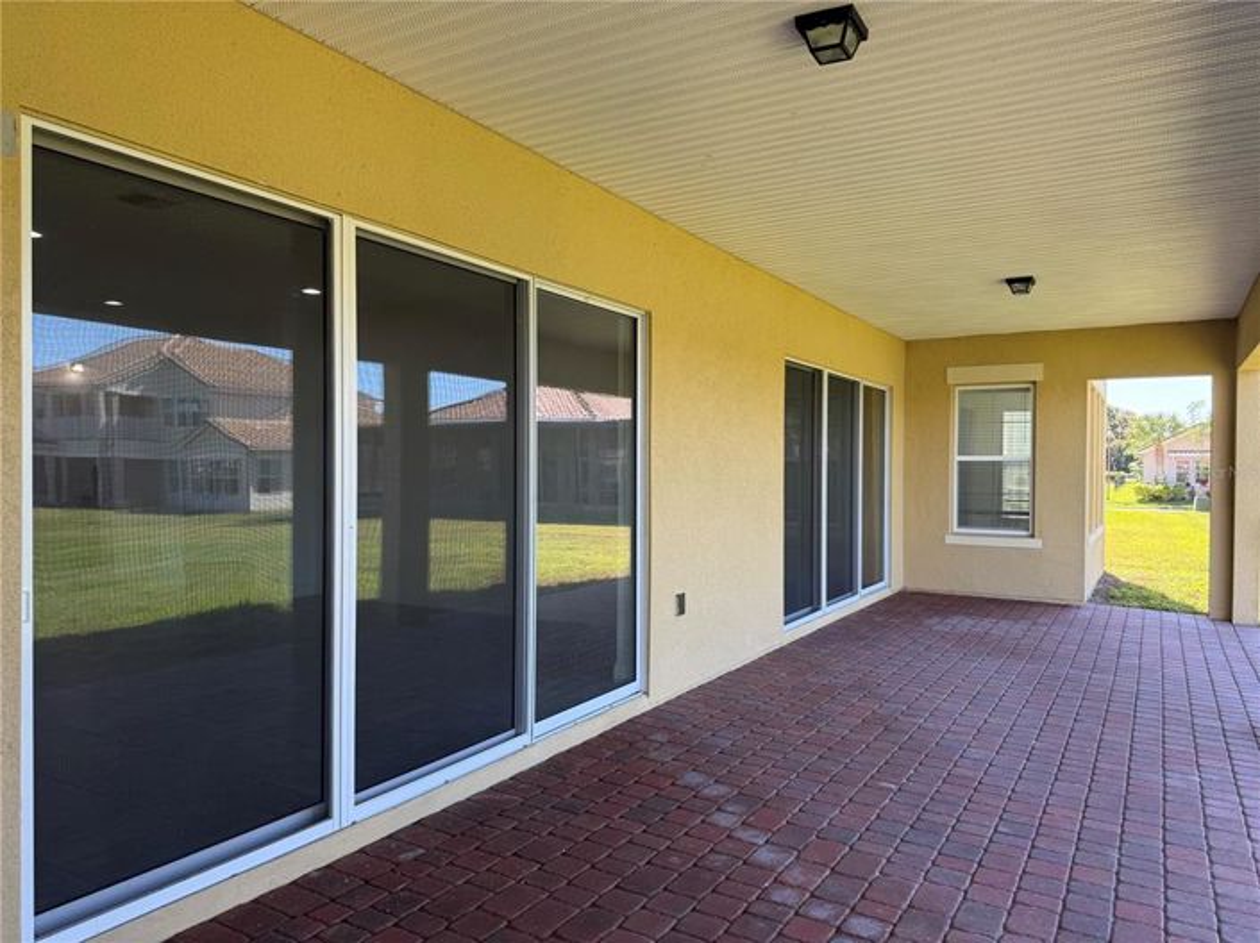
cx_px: 630
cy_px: 472
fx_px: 873
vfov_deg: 56.8
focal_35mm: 24
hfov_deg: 71.6
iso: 100
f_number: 1.78
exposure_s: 1/393
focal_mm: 6.76
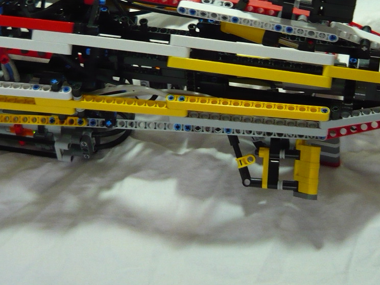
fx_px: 779
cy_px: 95
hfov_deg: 27.4
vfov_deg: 20.6
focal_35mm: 71
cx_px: 172
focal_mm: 5.5
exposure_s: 1/30
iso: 200
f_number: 2.8
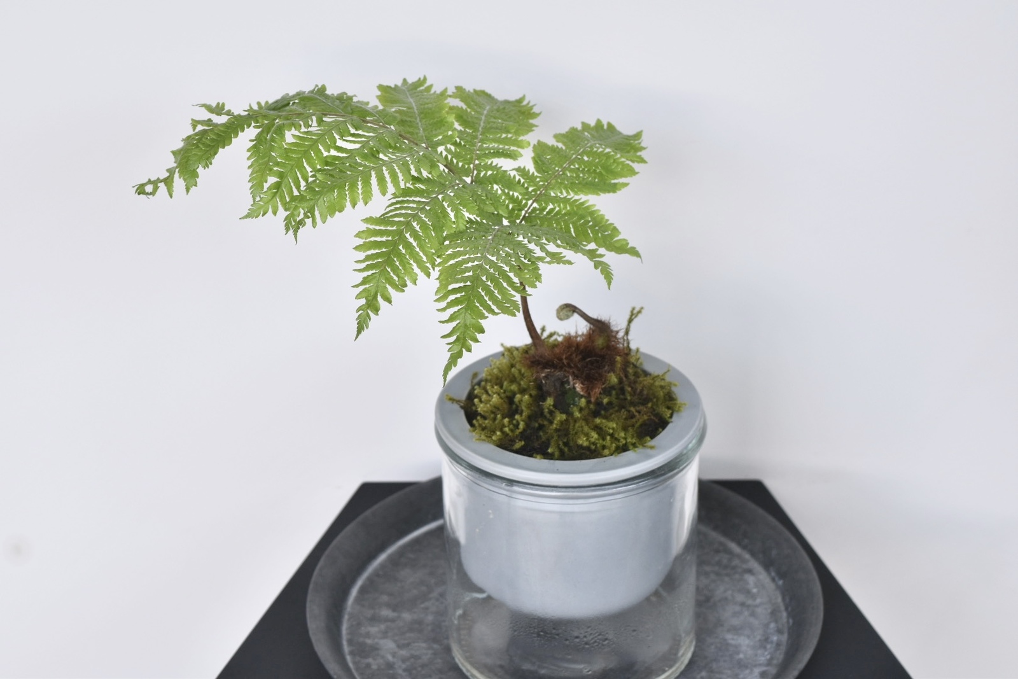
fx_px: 2333
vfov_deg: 16.6
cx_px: 509
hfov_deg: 24.6
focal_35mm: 82
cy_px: 340
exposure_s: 1/80
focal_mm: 55
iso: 200
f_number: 5.6
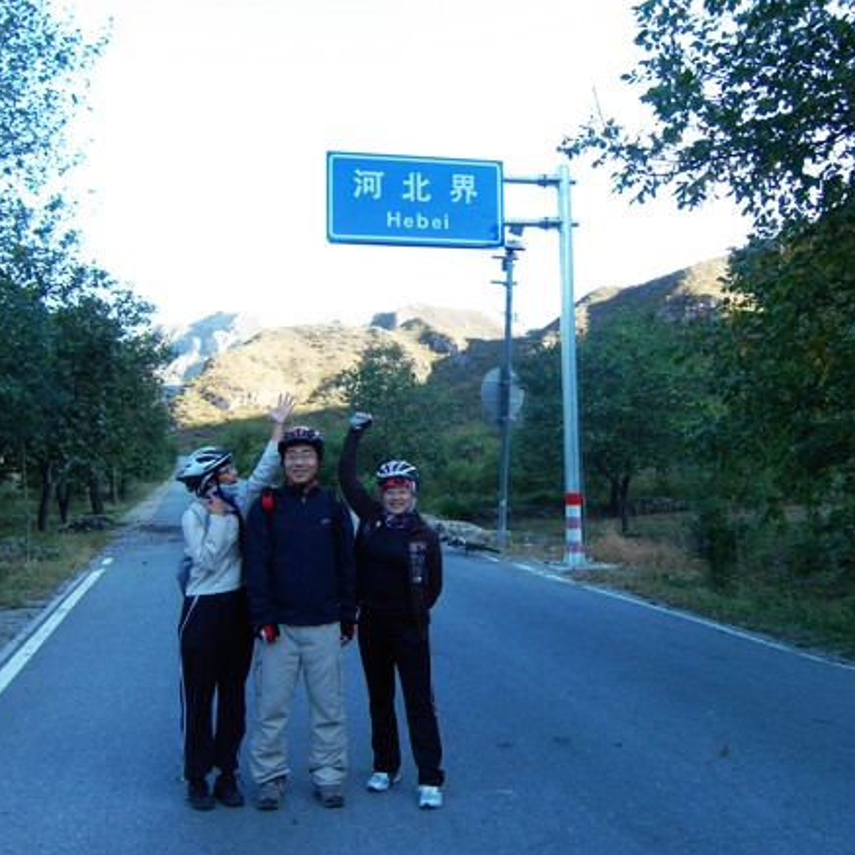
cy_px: 438
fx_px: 950
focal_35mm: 34
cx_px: 442
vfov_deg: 48.4
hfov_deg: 48.4
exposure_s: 1/160
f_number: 2.8
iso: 80
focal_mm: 6
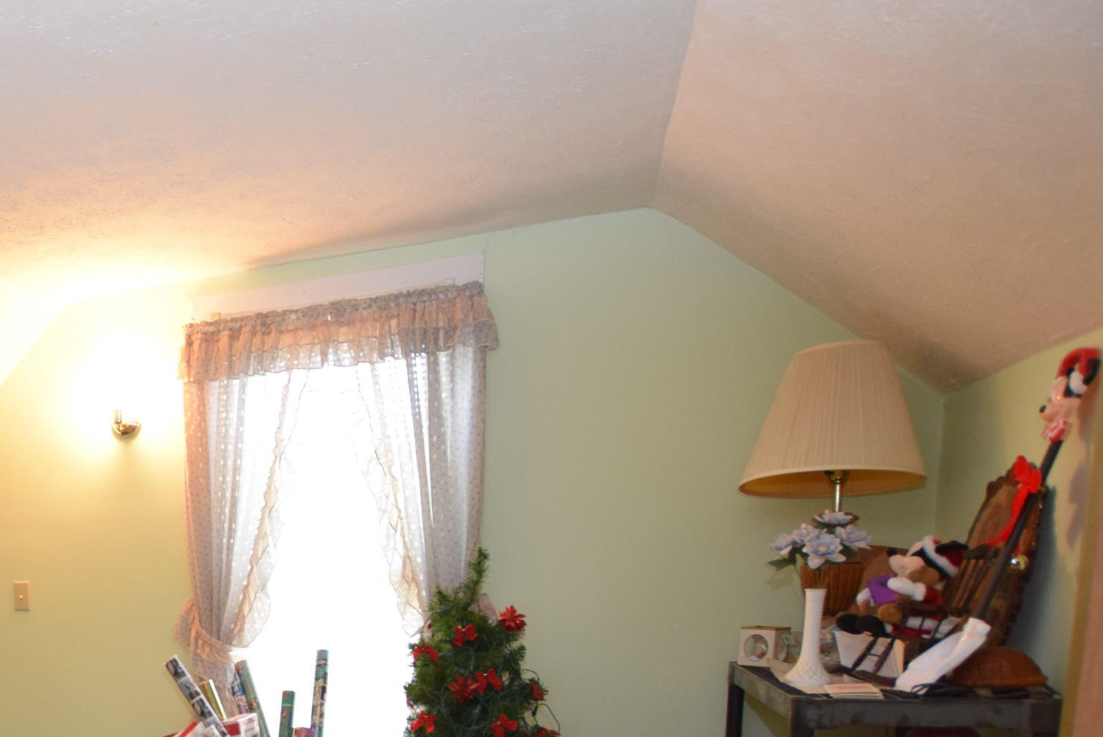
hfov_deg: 53.4
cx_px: 92
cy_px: 718
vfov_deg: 39.2
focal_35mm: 30
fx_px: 920
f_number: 3.5
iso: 1100
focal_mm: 10
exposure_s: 1/60
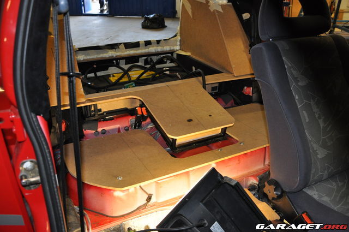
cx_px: 174
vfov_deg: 41.6
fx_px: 305
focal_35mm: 32
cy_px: 116
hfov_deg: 59.6
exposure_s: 1/100
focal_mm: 21
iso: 800
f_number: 3.8
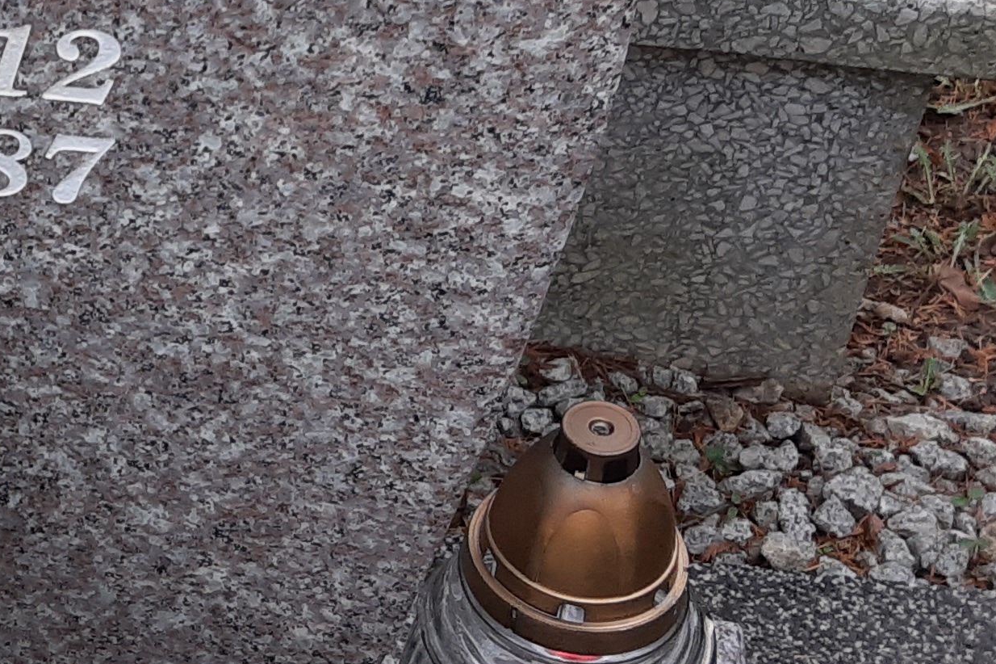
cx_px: -395
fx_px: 2793
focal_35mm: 101
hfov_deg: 18.4
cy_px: 132
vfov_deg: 13.5
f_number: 1.7
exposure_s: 1/101
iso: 40
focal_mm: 3.92
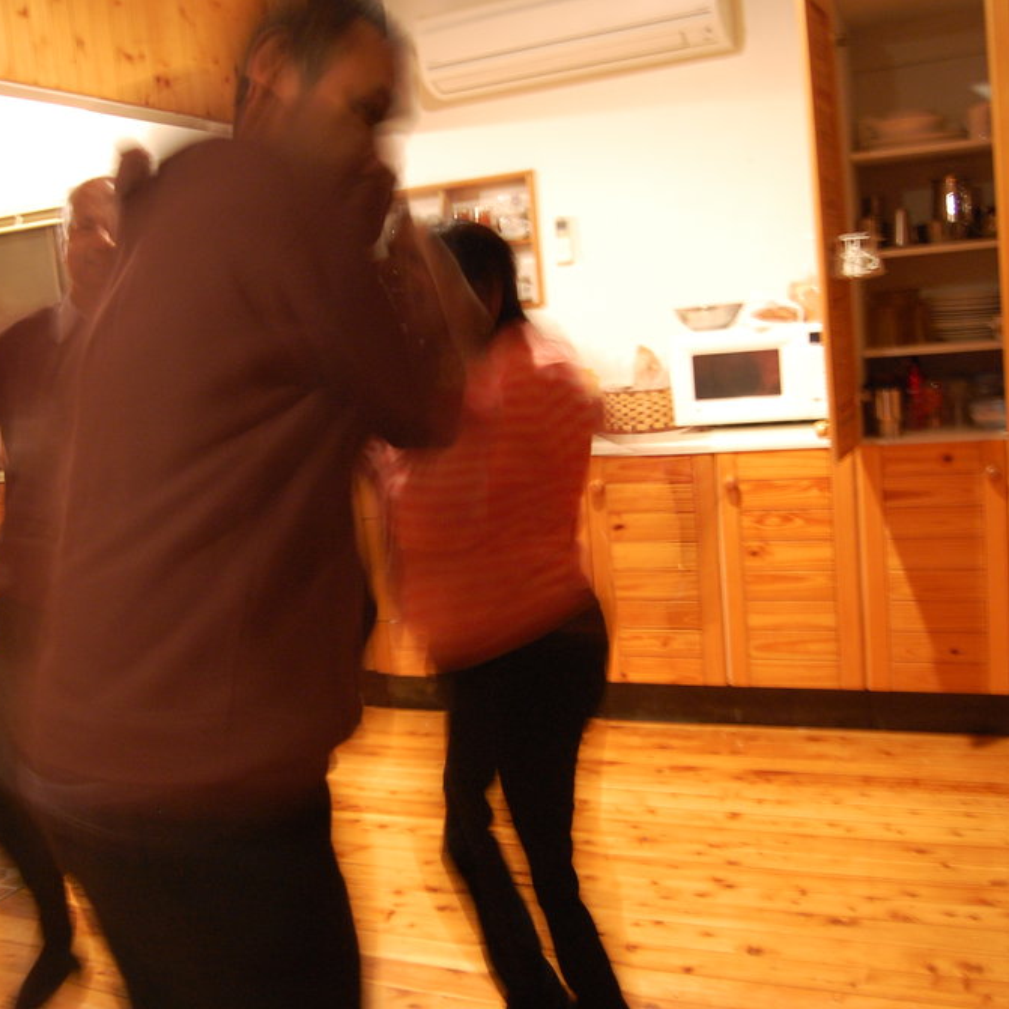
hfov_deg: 47.0
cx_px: 414
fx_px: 1154
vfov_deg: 47.2
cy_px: 498
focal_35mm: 35
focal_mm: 18
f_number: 3.5
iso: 800
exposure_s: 1/5
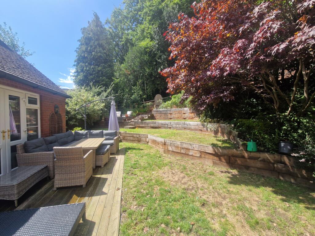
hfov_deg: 106.2
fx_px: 118
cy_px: 118
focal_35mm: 13
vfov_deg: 89.9
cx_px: 158
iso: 50
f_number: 2.2
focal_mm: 2.2
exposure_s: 1/1096
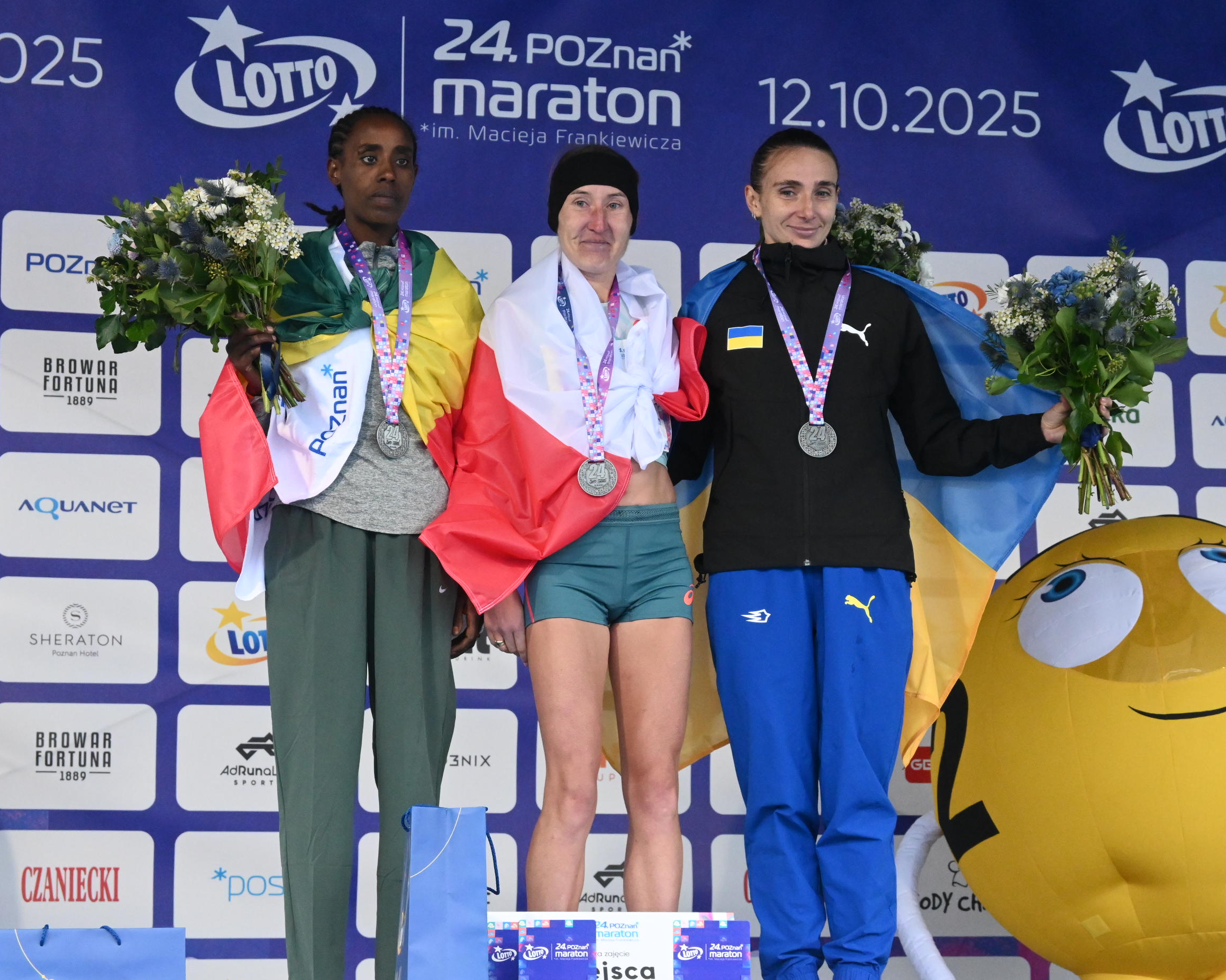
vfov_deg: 18.1
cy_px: 489
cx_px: 603
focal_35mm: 85
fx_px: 3084
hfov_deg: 22.5
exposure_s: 1/500
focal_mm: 50
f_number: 6.3
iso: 3600
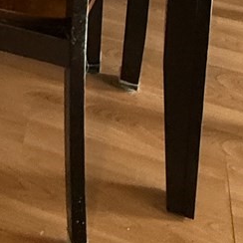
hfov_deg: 20.5
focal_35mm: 78
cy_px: -342
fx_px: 619
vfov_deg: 14.5
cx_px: -65
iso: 500
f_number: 2.2
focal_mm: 2.22
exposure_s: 1/60
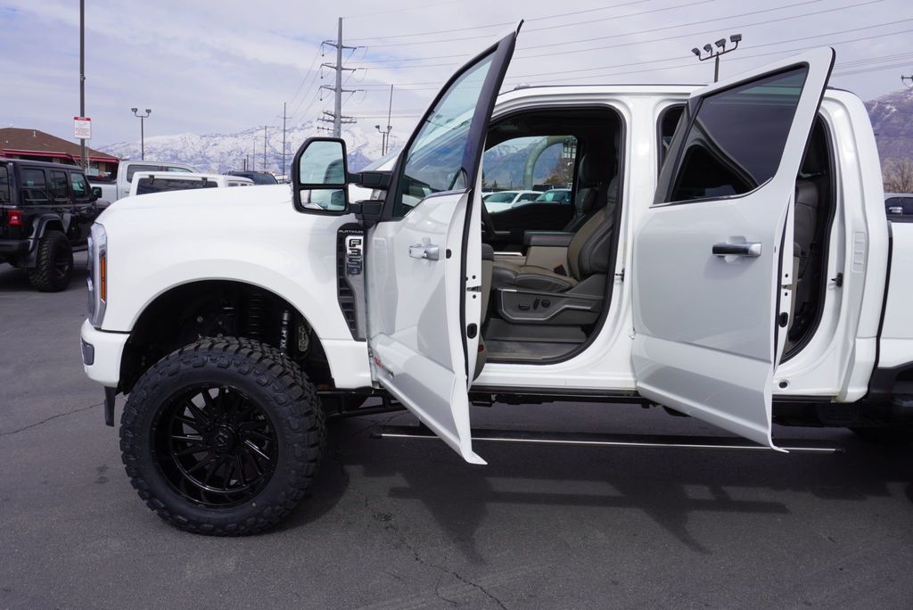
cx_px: 456
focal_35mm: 30
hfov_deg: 61.9
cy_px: 305
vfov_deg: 43.7
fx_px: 761
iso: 100
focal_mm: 20
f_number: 10
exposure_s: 1/200
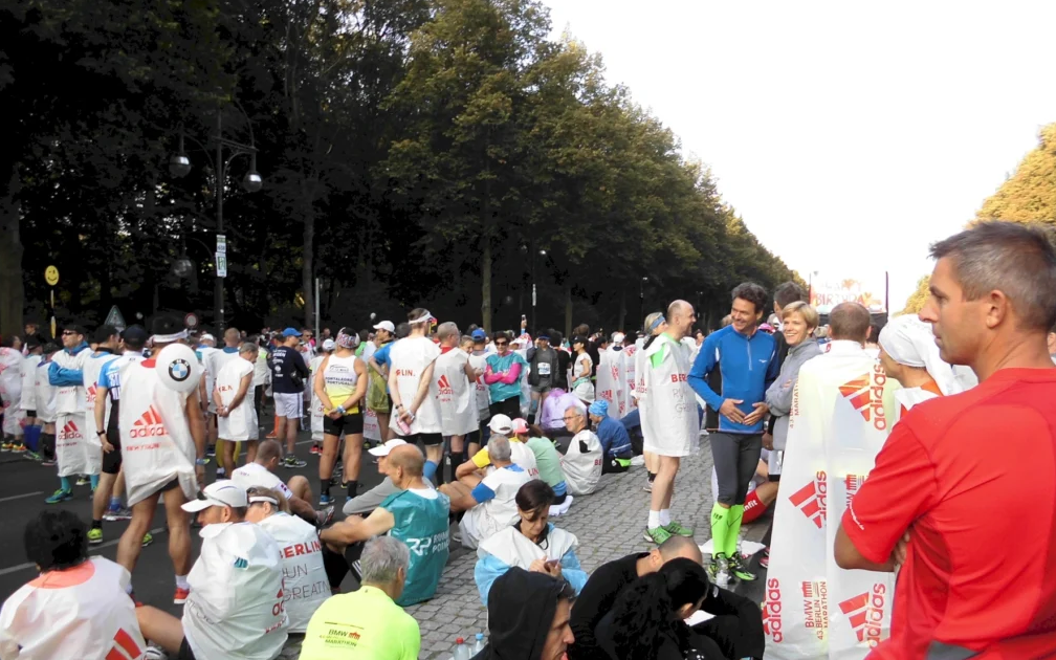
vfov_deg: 44.5
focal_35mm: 28
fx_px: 806
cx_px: 522
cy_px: 367
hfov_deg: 66.5
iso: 64
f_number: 3.2
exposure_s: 1/100
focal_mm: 4.6
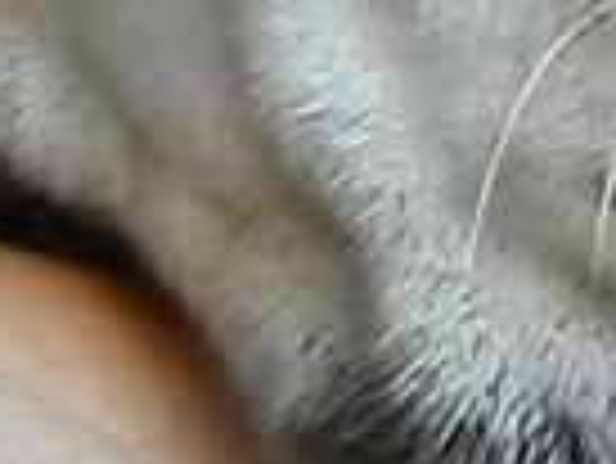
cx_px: 692
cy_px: -577
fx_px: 2903
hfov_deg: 11.9
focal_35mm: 163
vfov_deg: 8.5
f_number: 3.3
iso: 800
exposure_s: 1/160
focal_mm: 6.2
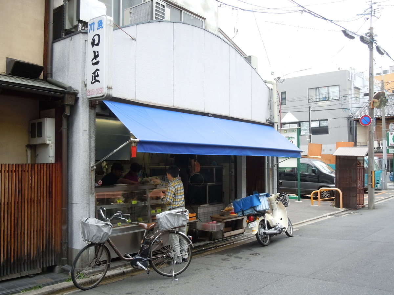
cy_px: 148
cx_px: 197
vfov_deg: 42.9
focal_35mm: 33
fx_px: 376
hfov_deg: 55.4
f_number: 4
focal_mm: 5.9
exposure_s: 1/125
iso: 160
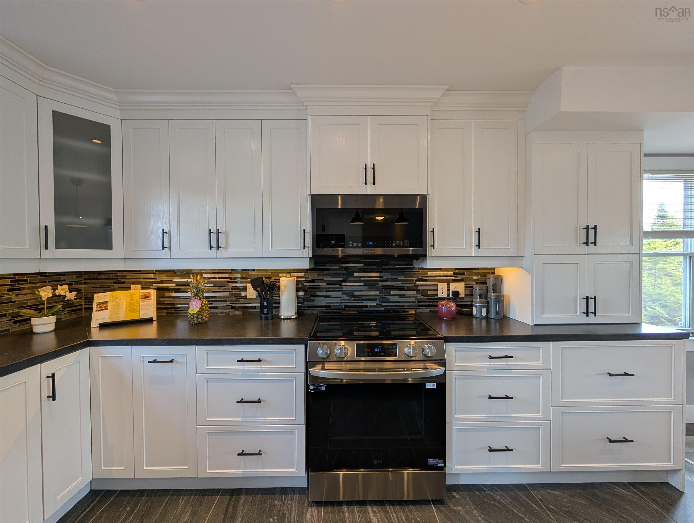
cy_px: 262
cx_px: 347
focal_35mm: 12
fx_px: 241
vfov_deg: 94.6
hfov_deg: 110.5
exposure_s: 1/120
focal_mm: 2.02
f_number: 1.7
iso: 65
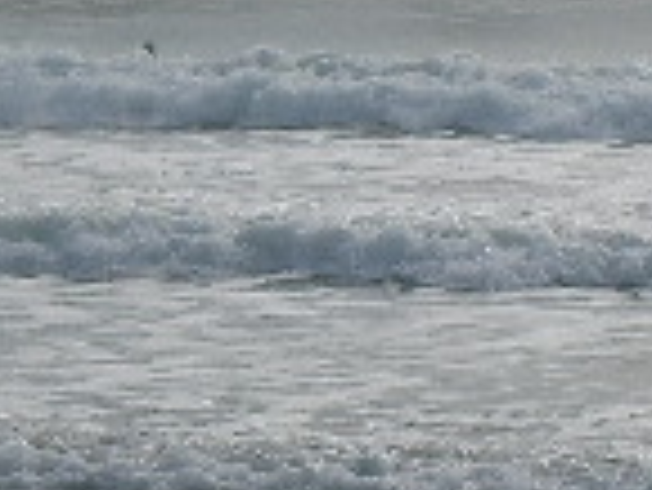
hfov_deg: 3.5
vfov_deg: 2.7
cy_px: -202
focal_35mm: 557
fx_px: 10500
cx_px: 1340
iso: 50
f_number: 6.5
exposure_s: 1/450
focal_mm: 20.9
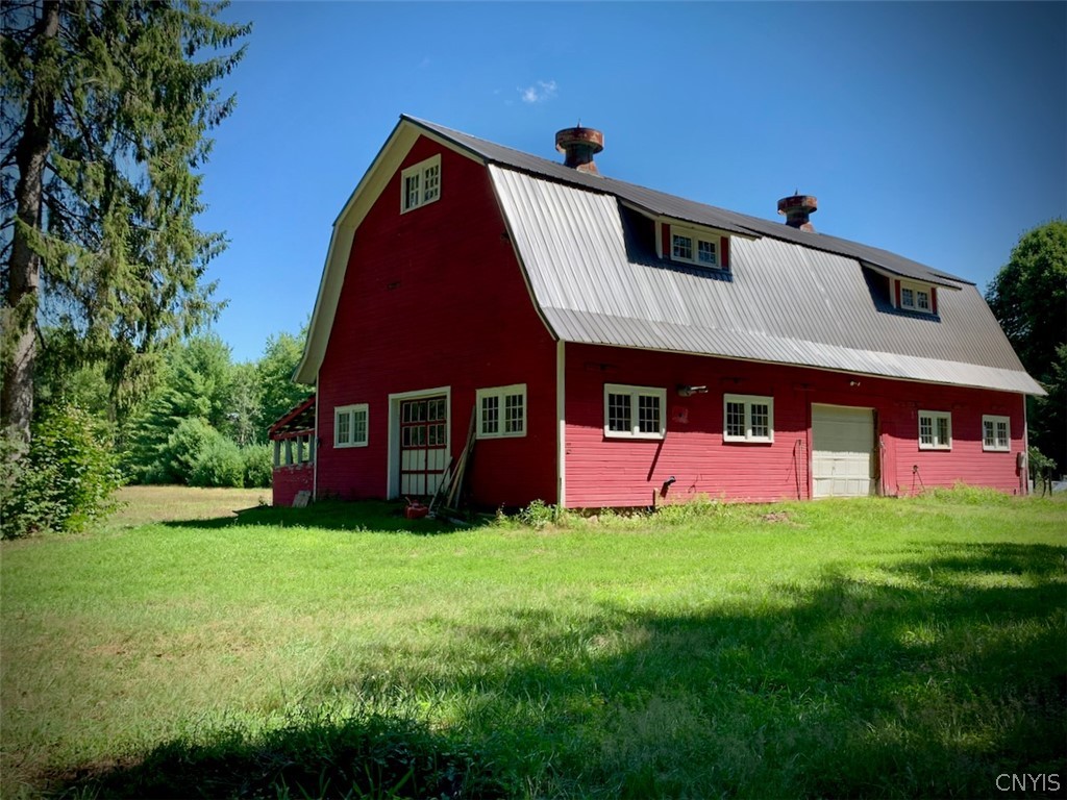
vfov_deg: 53.1
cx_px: 534
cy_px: 400
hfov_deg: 67.3
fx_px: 801
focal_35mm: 26
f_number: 1.8
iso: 25
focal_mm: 4.25
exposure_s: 1/1176
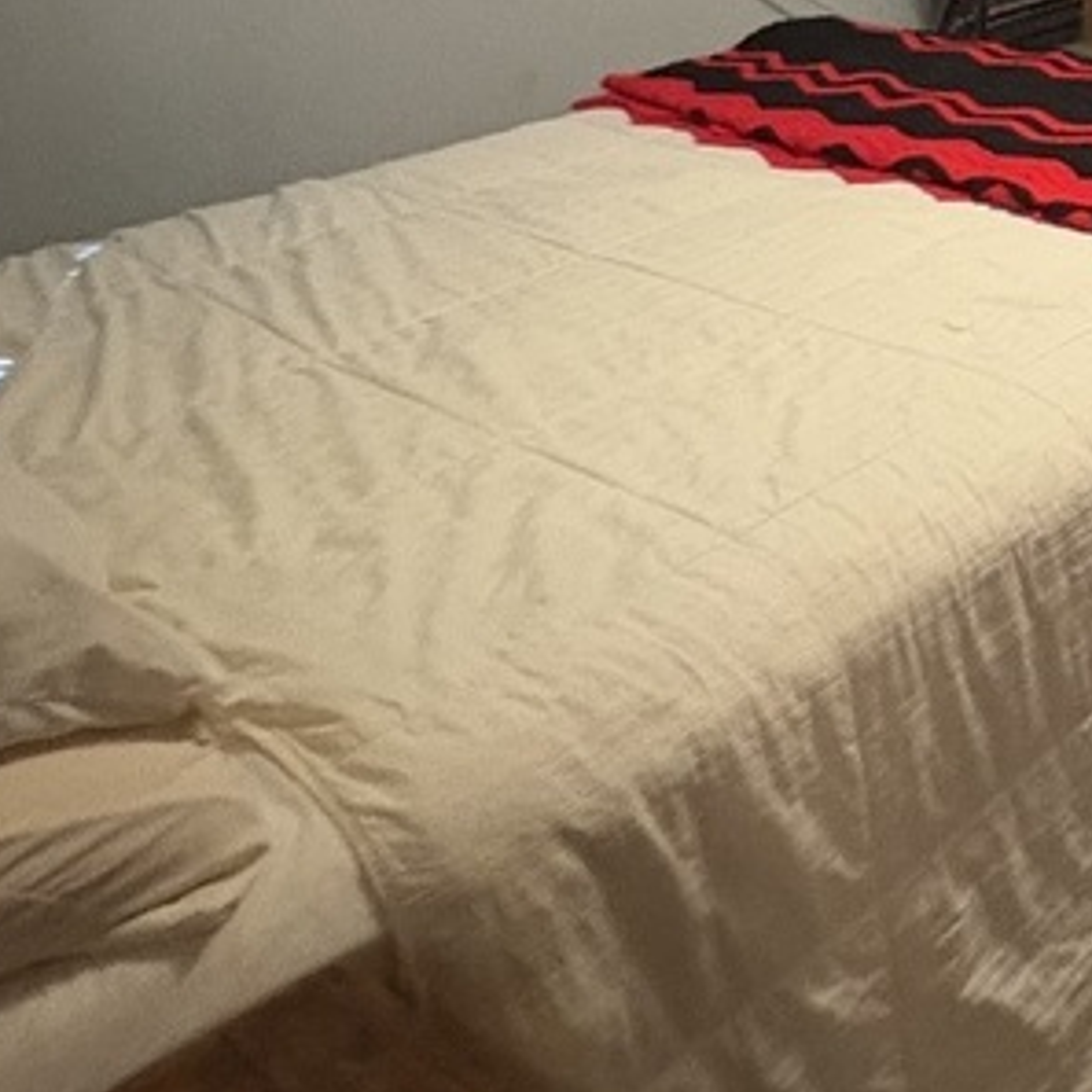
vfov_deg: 30.9
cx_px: 1375
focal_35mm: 45
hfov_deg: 30.6
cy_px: -257
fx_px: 1606
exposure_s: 1/40
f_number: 2.2
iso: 800
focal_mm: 2.22
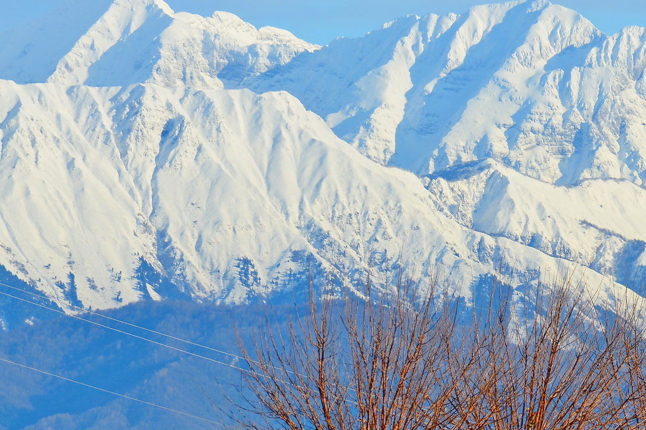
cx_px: 703
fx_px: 10157
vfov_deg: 2.4
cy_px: 205
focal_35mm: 566
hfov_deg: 3.6
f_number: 13
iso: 100
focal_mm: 165
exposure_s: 1/200
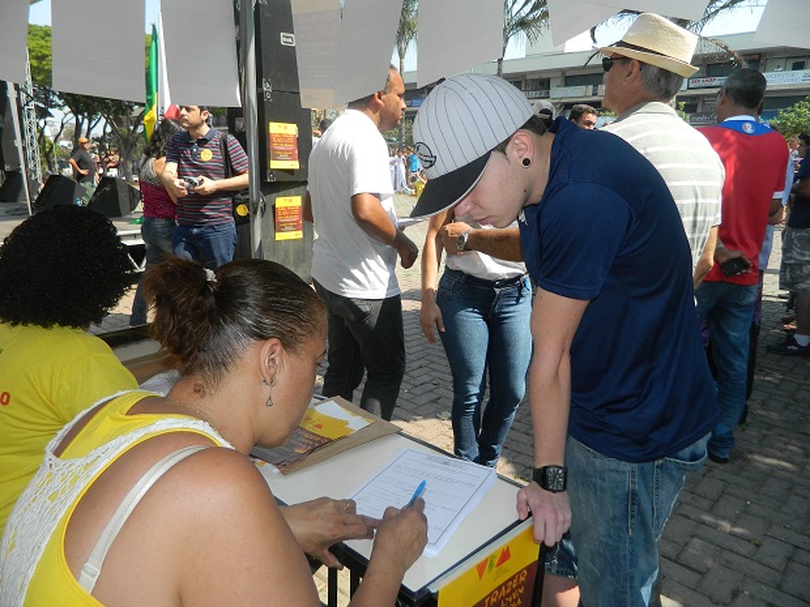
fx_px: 585
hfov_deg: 69.4
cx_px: 405
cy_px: 304
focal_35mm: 25
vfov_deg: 54.9
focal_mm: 4.5
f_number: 3.1
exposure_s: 1/500
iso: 80
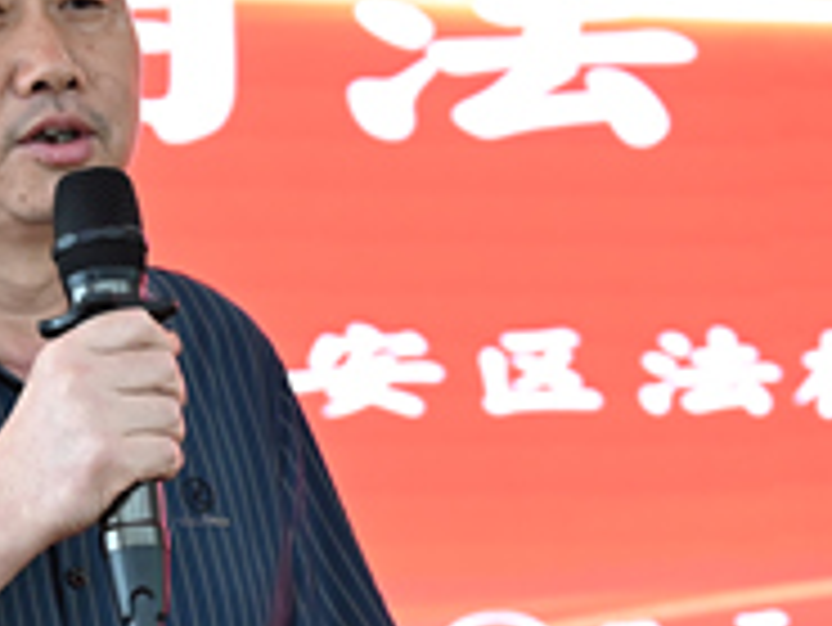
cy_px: 390
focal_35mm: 156
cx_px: 225
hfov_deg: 12.6
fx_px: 3752
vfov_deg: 9.5
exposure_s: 1/320
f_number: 2.8
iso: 1600
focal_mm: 43
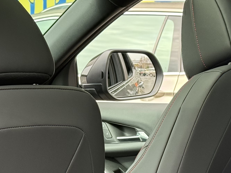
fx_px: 968
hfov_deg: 13.6
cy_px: 181
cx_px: 100
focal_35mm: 145
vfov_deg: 10.1
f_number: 1.78
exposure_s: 1/343
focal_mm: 6.76
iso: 100
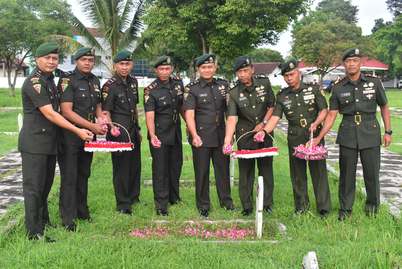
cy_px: 134
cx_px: 201
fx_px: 453
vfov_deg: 33.1
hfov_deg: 47.9
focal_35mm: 40
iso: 800
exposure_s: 1/1000
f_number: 8
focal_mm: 27
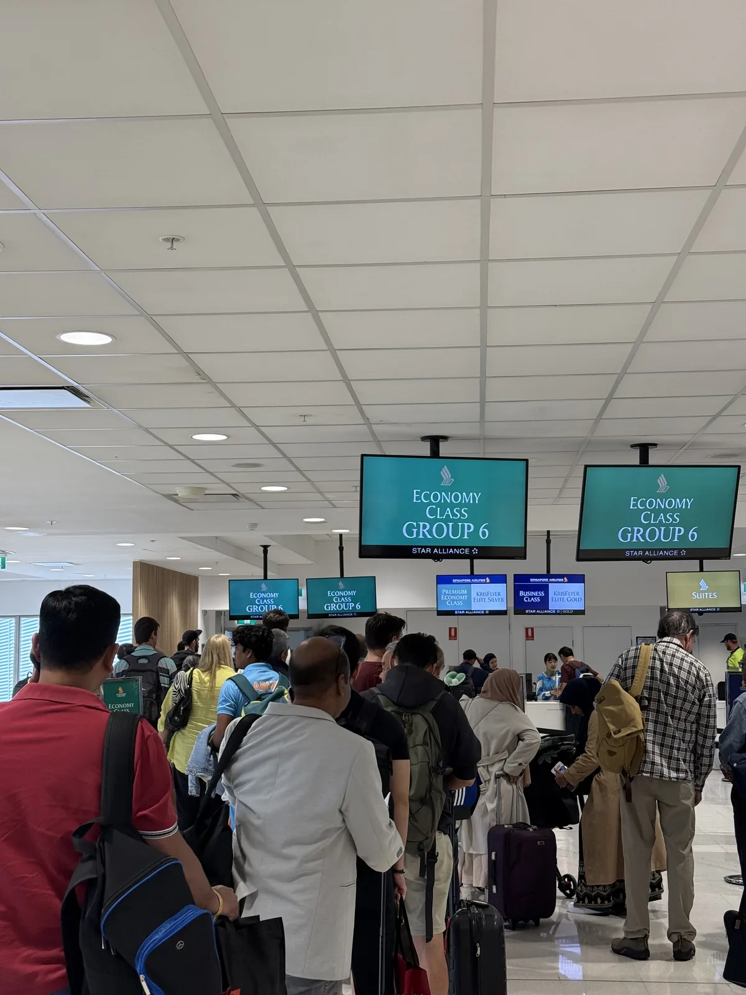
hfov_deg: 30.3
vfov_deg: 39.7
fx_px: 1379
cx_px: 373
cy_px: 498
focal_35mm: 48
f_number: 1.78
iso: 125
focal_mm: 6.76
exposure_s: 1/100
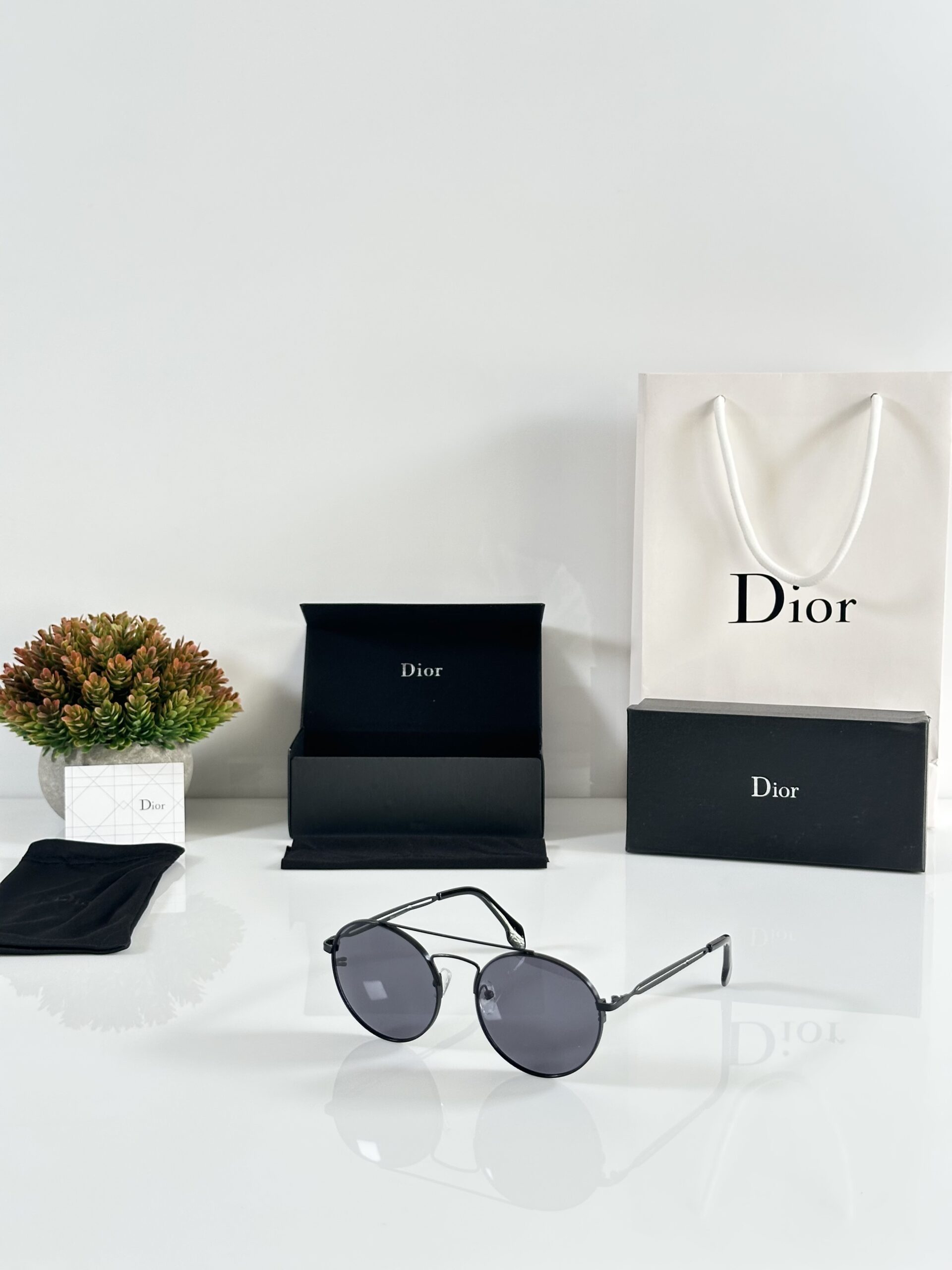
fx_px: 1760
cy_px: 635
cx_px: 476
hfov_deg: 30.3
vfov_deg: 39.7
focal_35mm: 48
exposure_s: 1/115
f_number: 1.78
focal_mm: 6.86
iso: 80
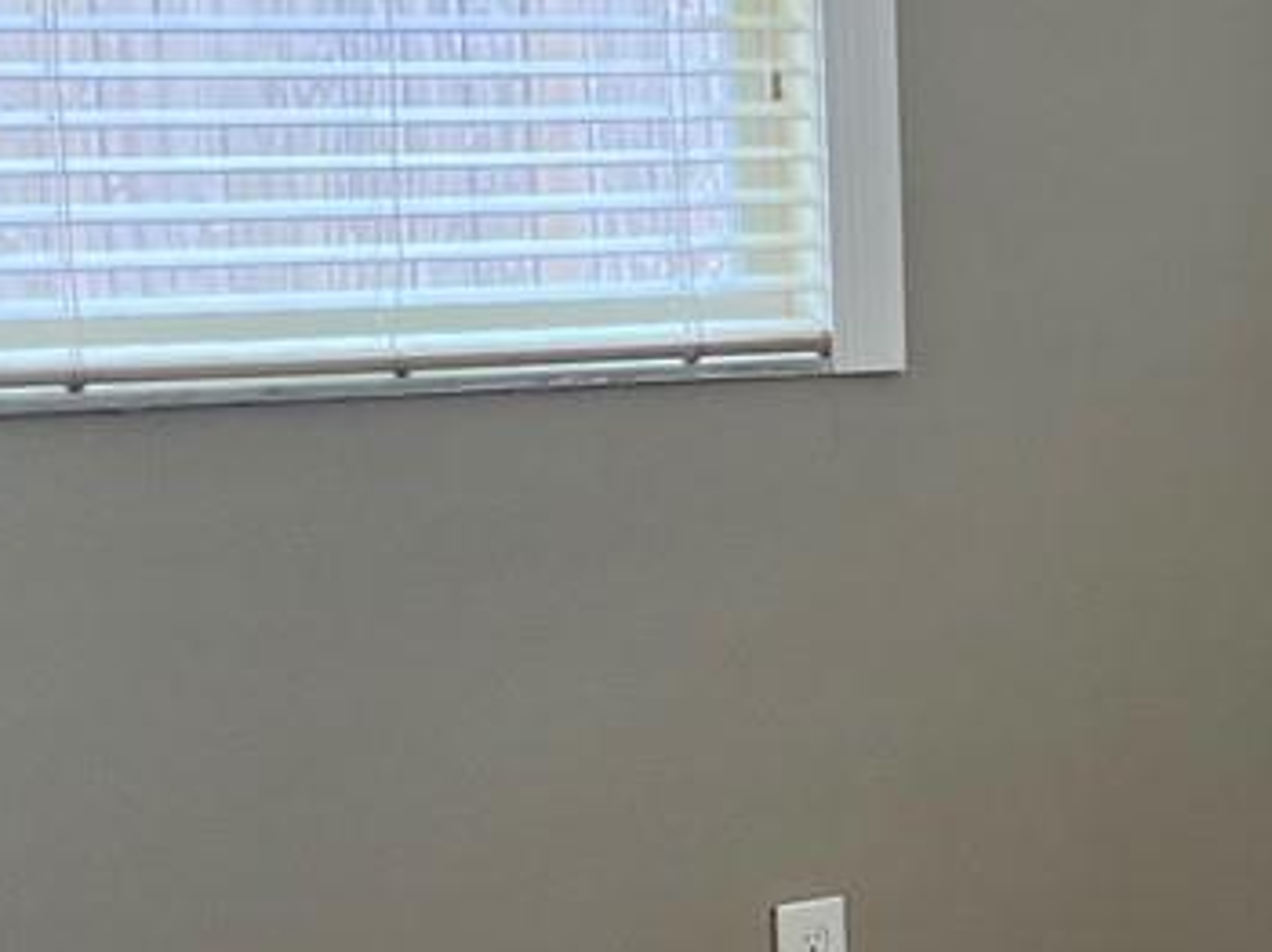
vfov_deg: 12.4
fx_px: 4370
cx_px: 1363
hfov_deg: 16.1
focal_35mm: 119
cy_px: 640
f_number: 1.5
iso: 80
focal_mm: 5.7
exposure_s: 1/120
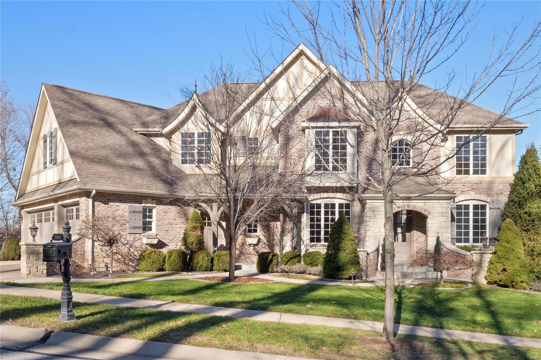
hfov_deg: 65.5
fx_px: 421
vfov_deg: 46.4
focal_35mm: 28
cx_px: 270
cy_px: 180
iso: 400
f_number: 10
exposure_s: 1/250
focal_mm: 14
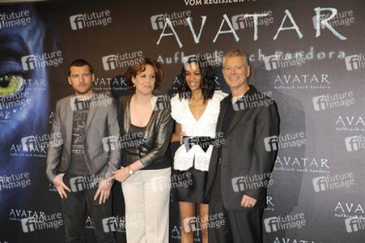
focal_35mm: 56
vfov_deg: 24.2
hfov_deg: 35.7
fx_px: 567
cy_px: 122
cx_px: 182
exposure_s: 1/160
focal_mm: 56
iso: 400
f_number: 5.6
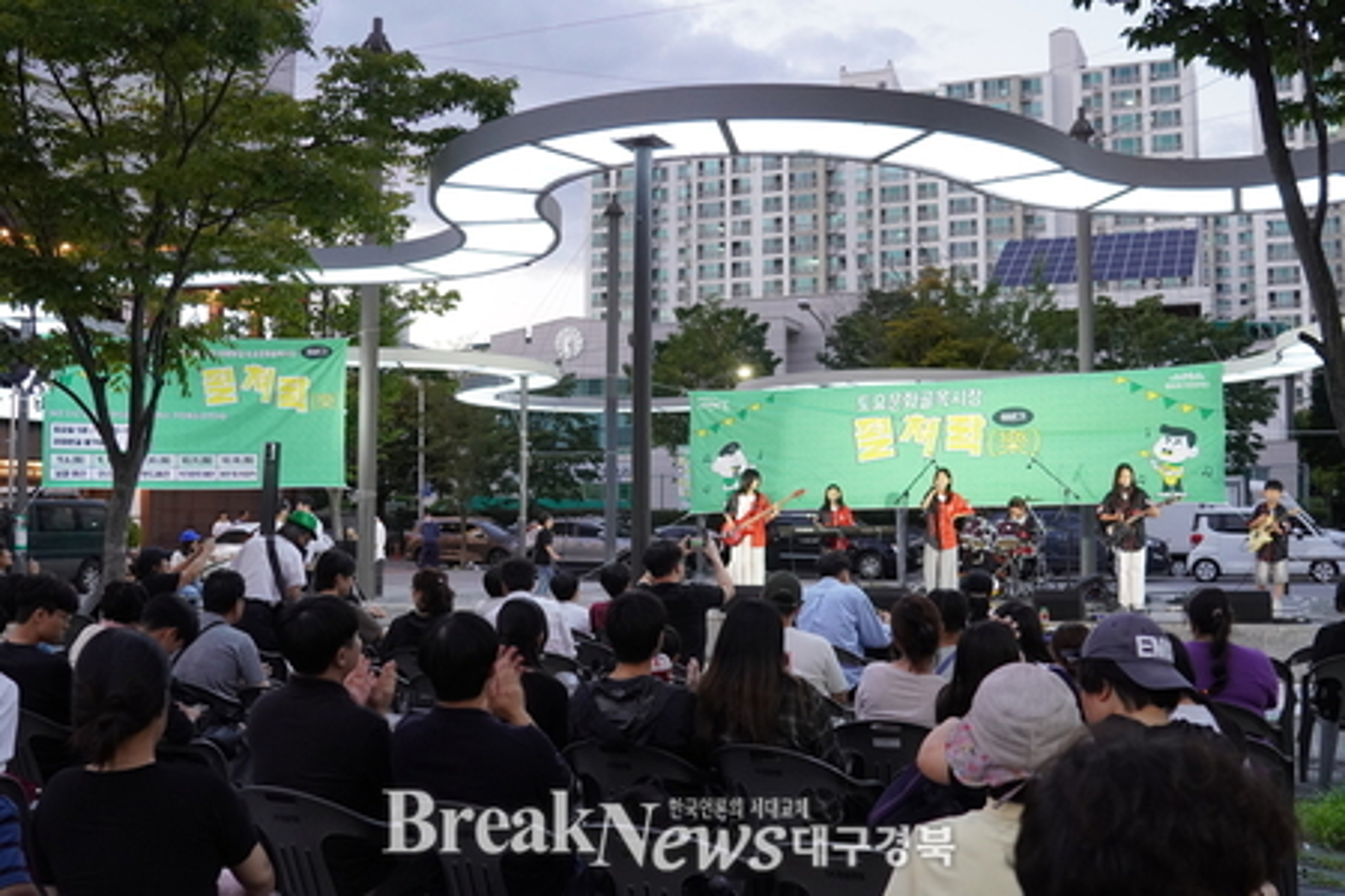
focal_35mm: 36
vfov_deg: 36.9
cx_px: 672
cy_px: 448
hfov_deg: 53.1
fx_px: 1345
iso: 1600
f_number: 4
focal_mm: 24
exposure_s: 1/160
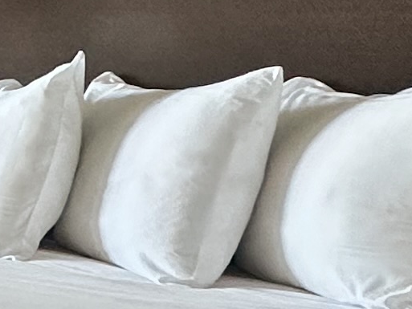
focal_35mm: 110
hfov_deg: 12.6
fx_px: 1310
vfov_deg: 13.5
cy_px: 188
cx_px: -650
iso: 160
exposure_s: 1/99
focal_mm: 2.22
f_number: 2.2
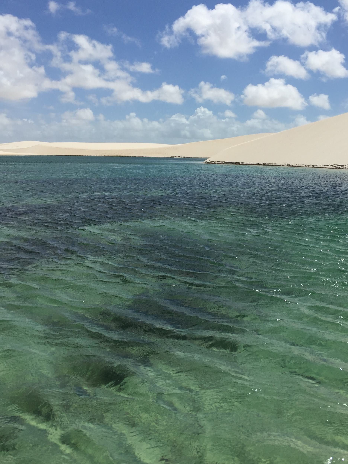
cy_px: 220
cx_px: 180
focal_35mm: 38
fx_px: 509
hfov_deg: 37.7
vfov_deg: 49.0
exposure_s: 1/5650
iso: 32
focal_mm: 4.15
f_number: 2.2
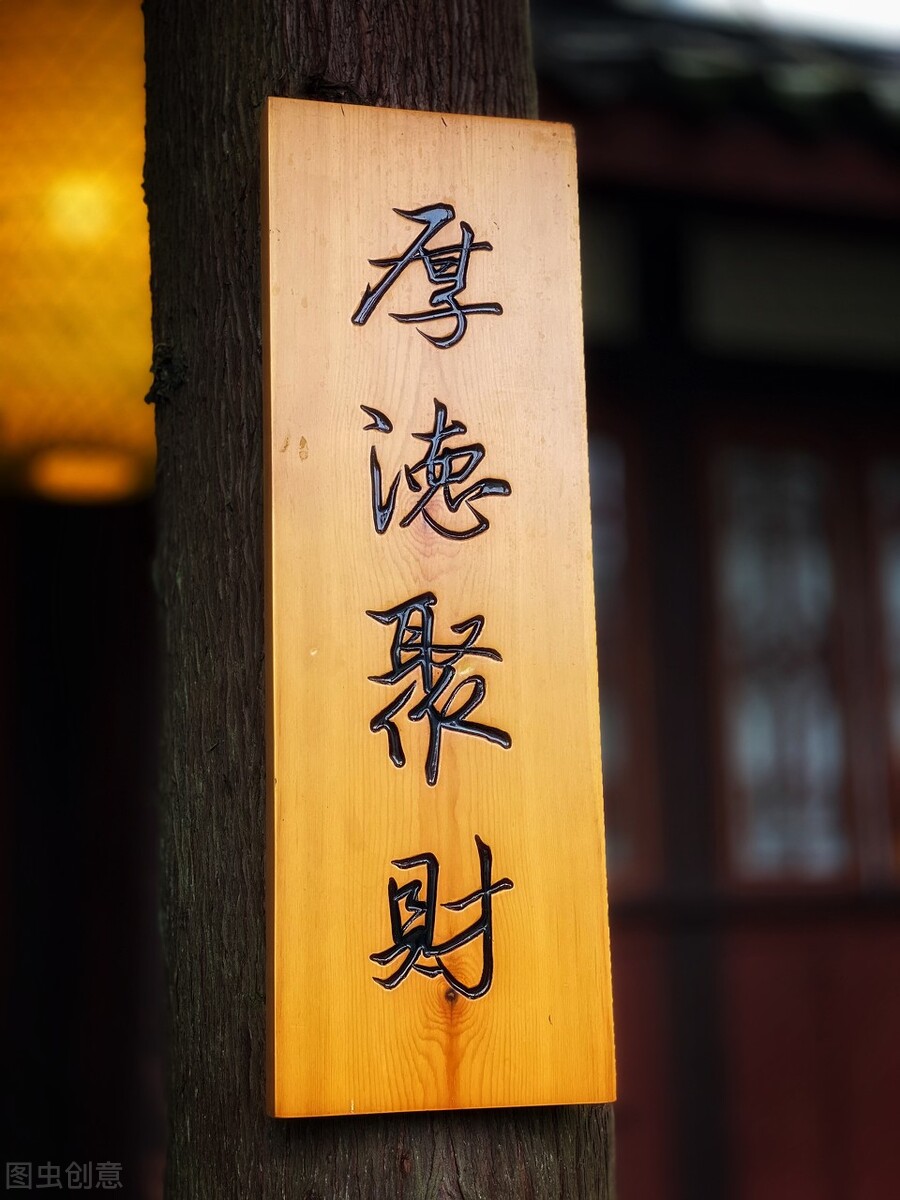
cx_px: 450
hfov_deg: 28.0
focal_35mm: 52
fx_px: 1803
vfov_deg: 36.8
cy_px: 600
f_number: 2
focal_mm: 6
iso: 20
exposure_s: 1/173
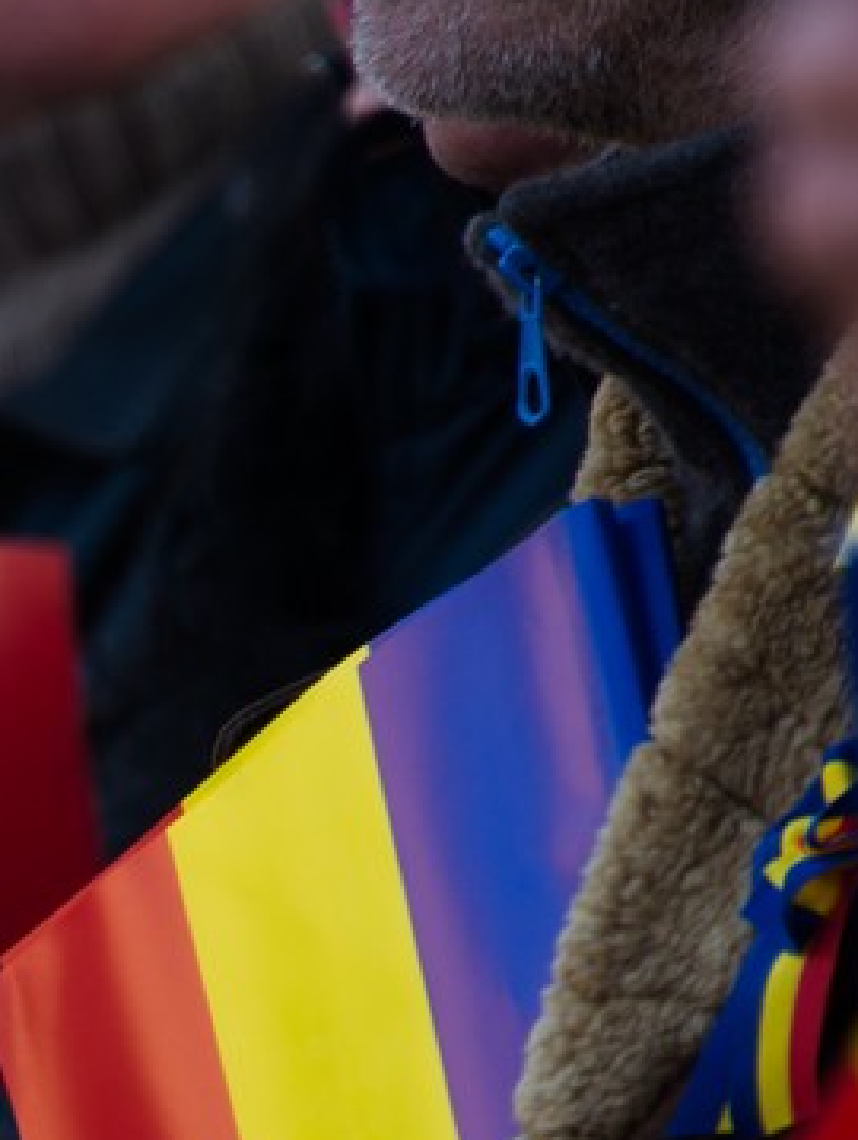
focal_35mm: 1152
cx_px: -933
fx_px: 38004
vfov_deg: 1.7
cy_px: 1283
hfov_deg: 1.3
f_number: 7.1
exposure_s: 1/80
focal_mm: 300
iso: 100
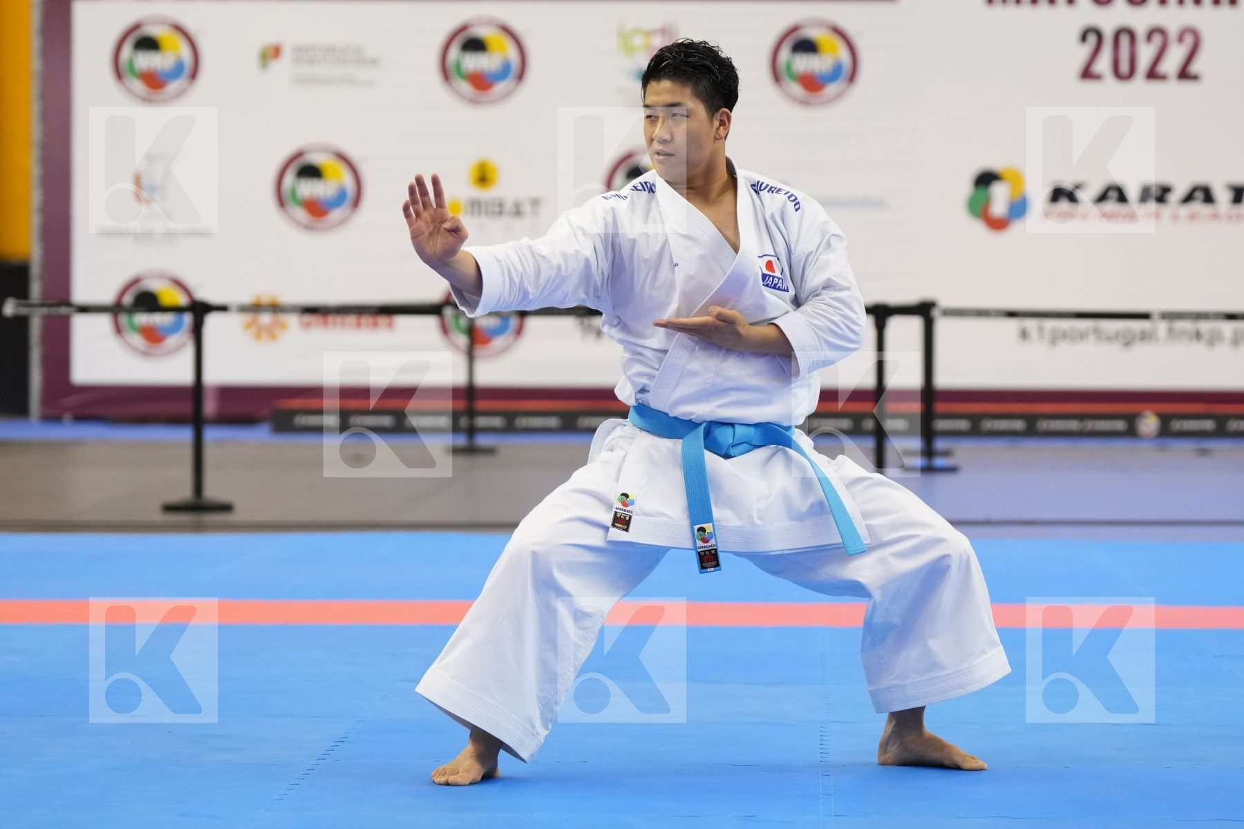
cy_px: 414
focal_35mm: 136
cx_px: 622
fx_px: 4699
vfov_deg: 10.1
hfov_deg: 15.1
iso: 1600
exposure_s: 1/500
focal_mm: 91
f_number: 2.8
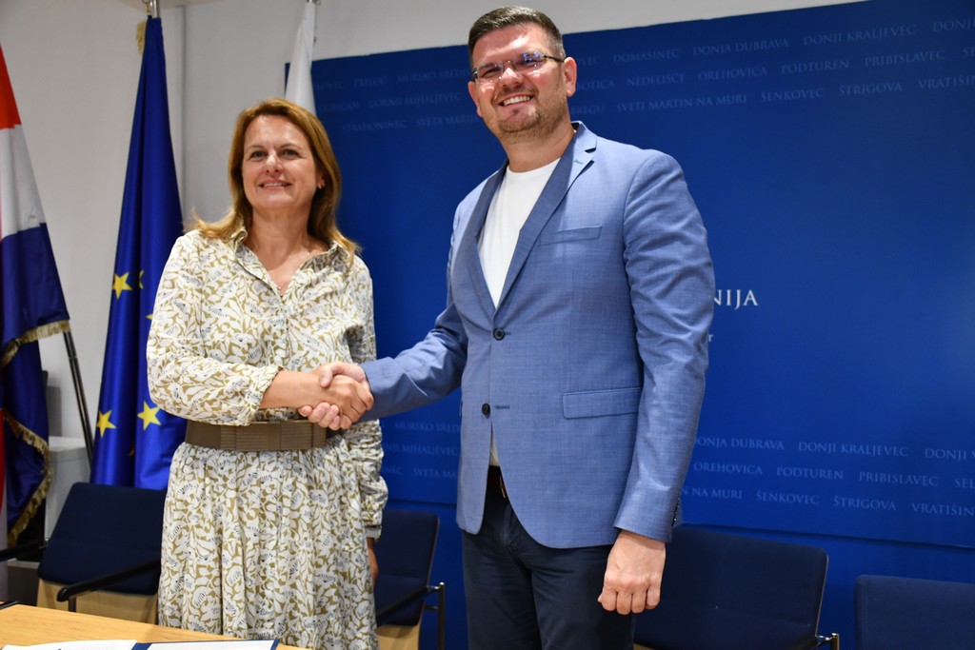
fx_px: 921
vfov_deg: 38.9
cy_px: 325
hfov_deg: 55.8
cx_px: 488
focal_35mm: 34
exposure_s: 1/125
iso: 1600
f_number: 3.8
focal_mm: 23
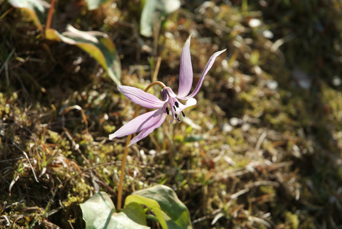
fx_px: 998
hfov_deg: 19.4
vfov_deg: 13.1
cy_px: 114
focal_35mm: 105
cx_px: 171
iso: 200
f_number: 8
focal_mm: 70
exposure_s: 1/250
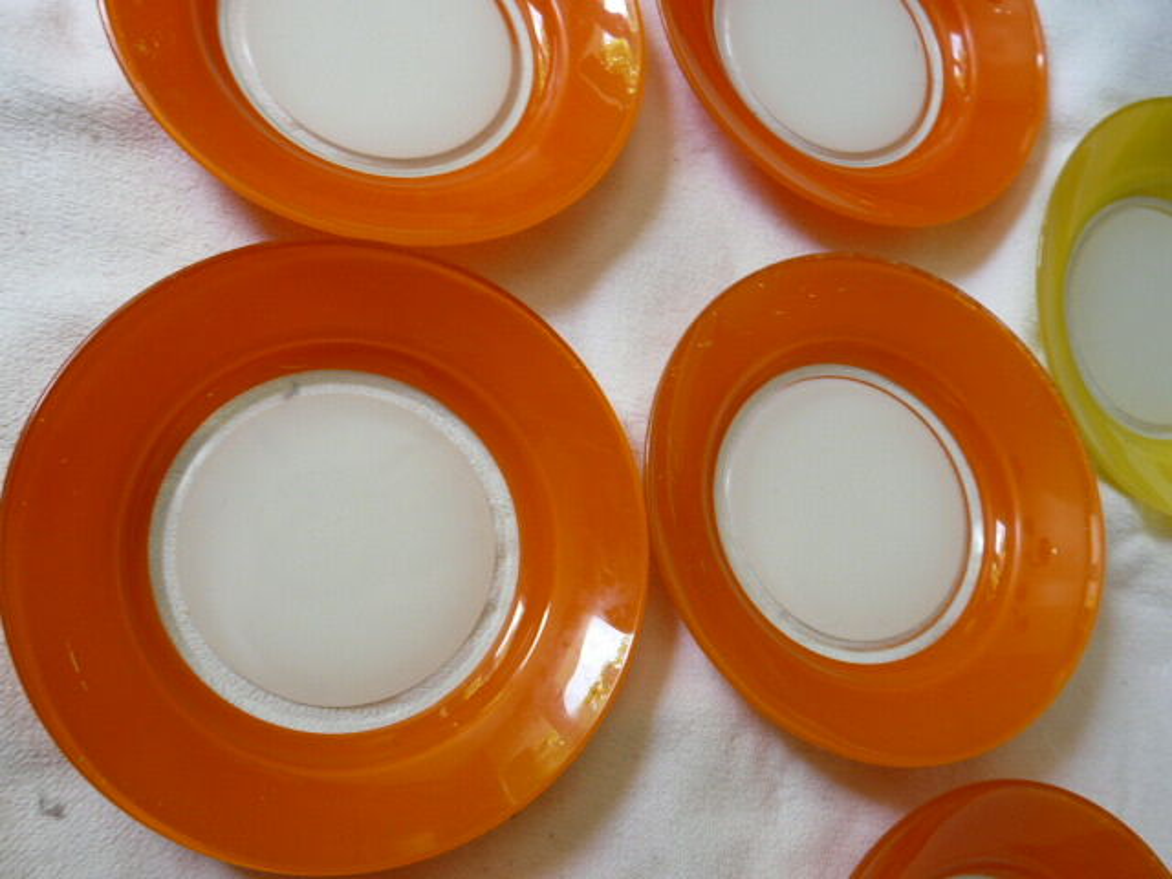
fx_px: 948
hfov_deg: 63.4
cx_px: 586
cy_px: 440
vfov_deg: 49.7
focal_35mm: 28
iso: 125
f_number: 2.8
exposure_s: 1/30
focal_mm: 4.6
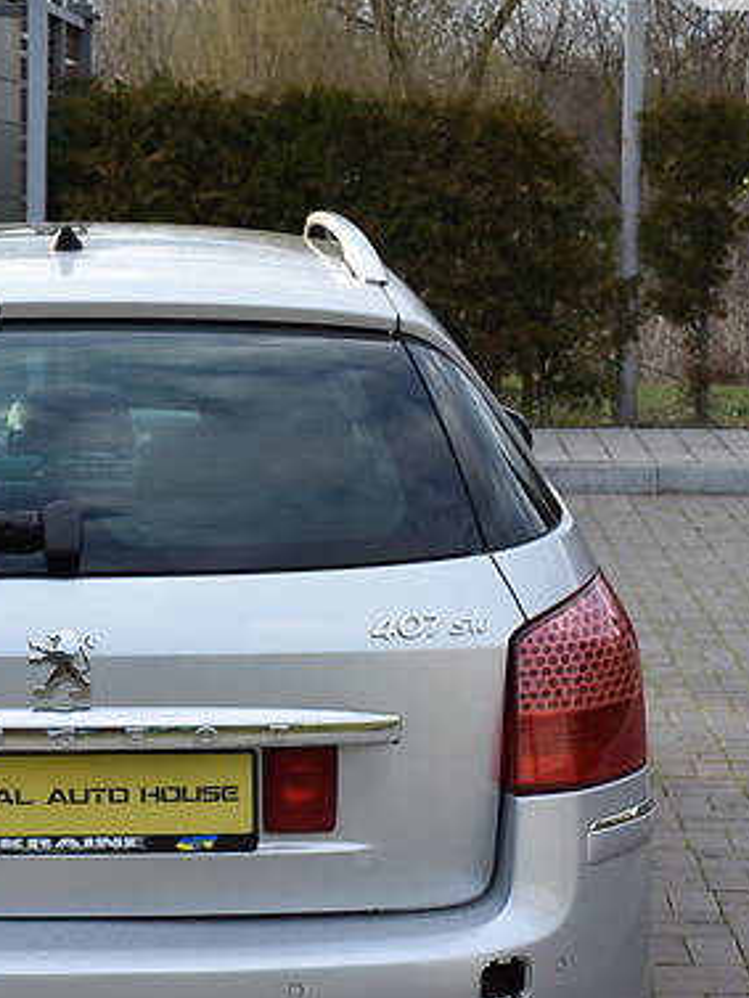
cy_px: 570
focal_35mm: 98
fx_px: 2826
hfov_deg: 14.9
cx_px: 48
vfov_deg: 20.0
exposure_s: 1/250
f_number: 8
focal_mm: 32
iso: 400
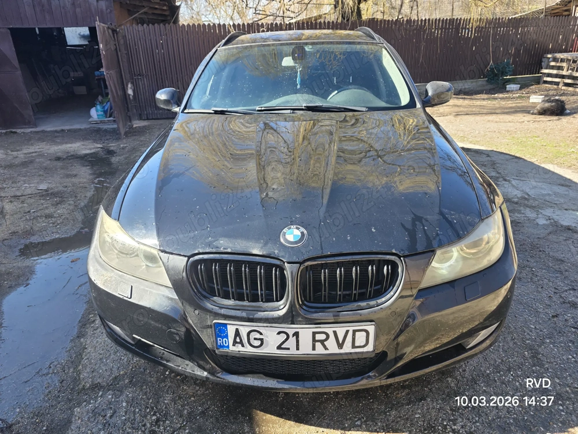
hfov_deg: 73.9
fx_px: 384
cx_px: 289
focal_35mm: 23
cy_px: 217
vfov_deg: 58.9
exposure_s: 1/136
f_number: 1.7
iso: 12
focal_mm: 6.3
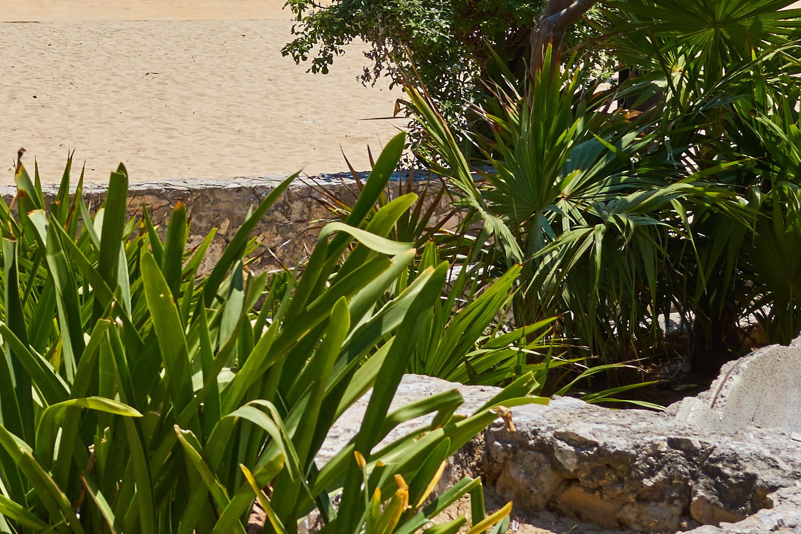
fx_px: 2981
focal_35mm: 134
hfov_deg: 15.0
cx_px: -36
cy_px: -474
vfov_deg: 9.6
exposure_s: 1/400
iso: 100
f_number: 8
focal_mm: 35
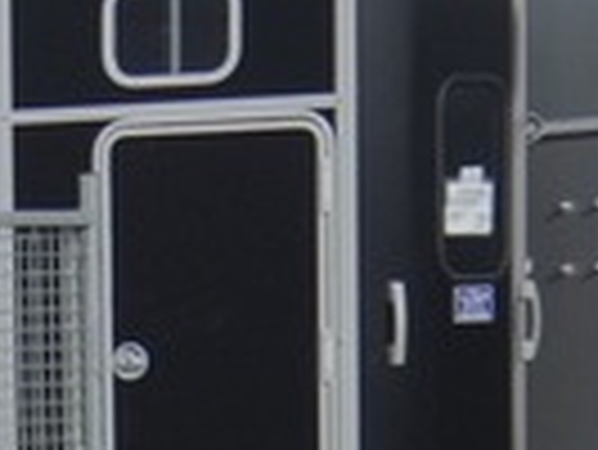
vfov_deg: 5.1
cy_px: 1022
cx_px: -504
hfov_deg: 6.8
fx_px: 4876
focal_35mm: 282
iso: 125
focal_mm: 8.5
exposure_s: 1/2000
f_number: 2.2
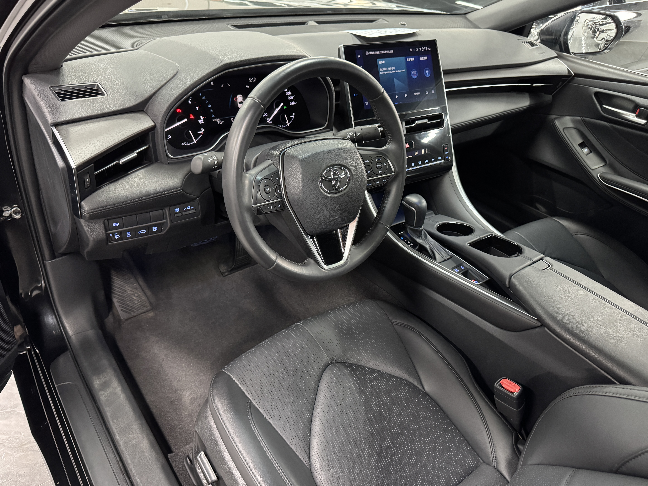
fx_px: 449
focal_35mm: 24
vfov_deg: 56.8
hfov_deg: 71.6
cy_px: 243
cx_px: 324
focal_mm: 6.76
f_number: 1.78
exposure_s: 1/33
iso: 1000
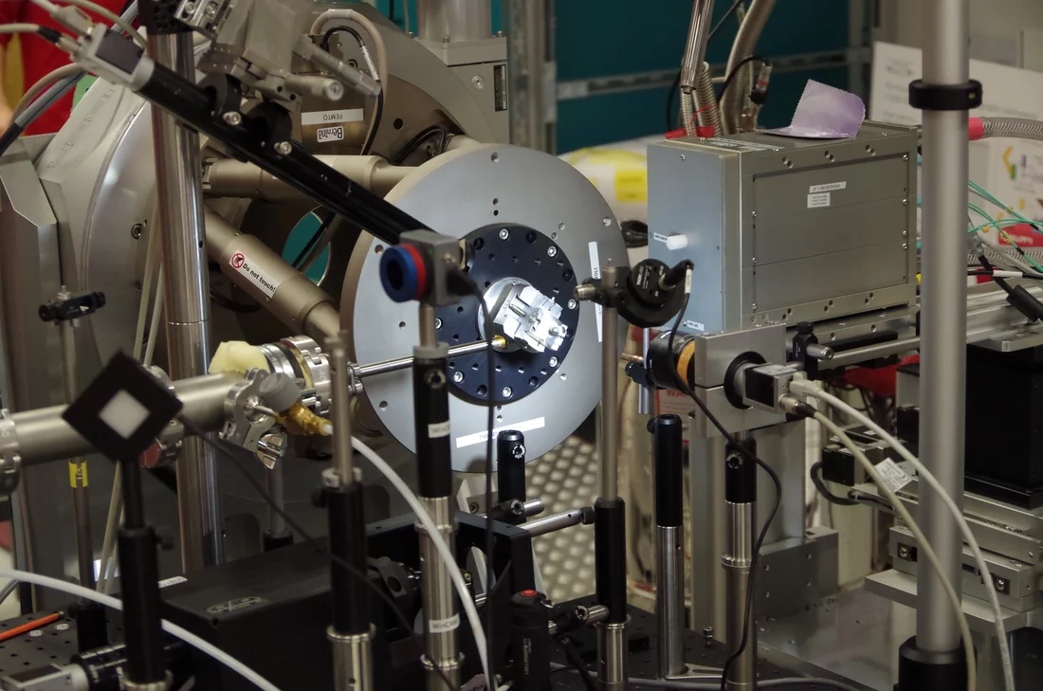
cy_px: 346
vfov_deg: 17.2
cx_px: 522
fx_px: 2284
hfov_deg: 25.7
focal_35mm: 79
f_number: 4.5
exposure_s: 1/100
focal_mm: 53
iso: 3200
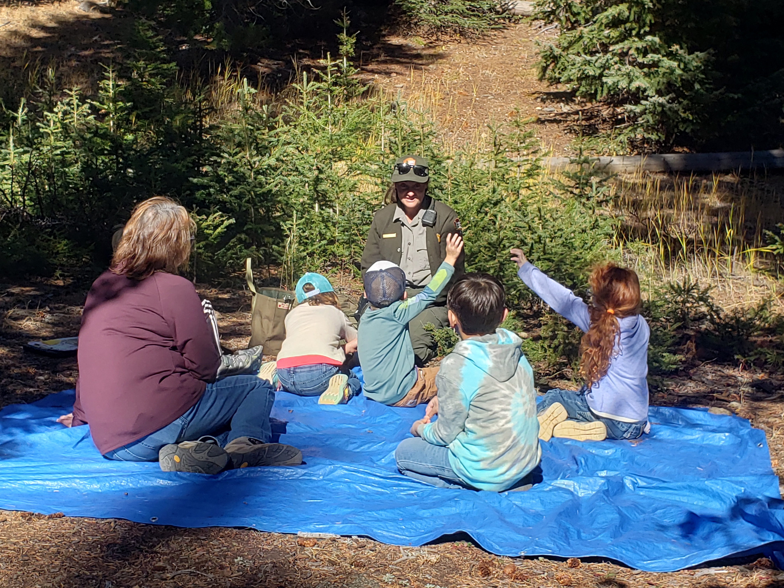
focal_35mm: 26
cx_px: 392
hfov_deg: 67.3
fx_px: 589
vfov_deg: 53.1
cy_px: 294
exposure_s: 1/1216
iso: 50
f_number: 2.4
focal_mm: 4.3
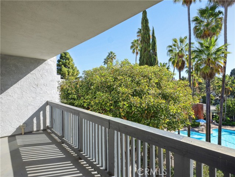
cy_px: 88
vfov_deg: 71.6
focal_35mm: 18
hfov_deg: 87.8
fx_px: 122
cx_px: 118
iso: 200
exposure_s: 1/100
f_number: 13
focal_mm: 9
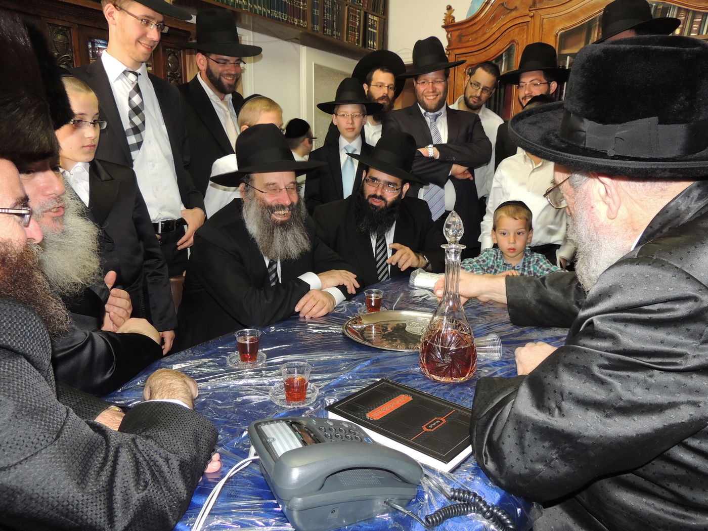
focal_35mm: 24
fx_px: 491
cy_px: 266
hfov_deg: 71.6
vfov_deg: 56.8
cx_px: 354
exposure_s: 1/30
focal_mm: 4.3
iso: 200
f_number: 3
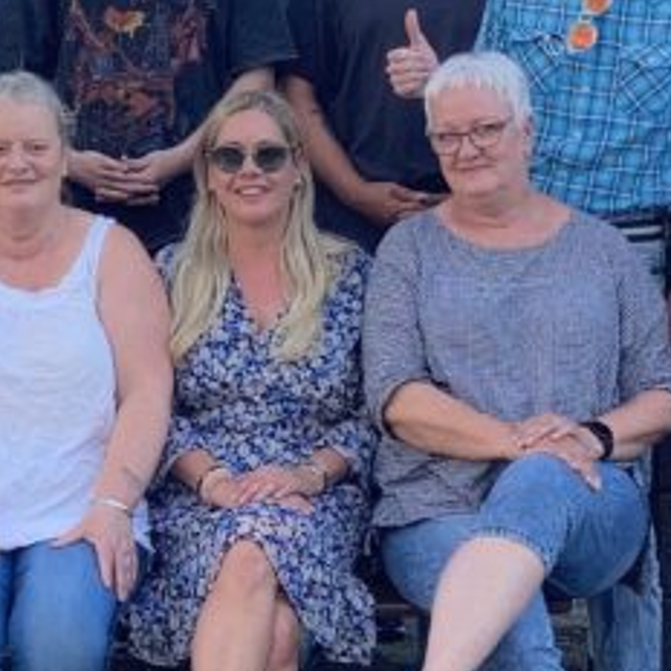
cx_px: -150
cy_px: -4
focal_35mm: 109
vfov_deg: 15.7
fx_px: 2390
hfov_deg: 15.4
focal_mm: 3.99
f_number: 1.8
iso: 20
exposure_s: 1/649
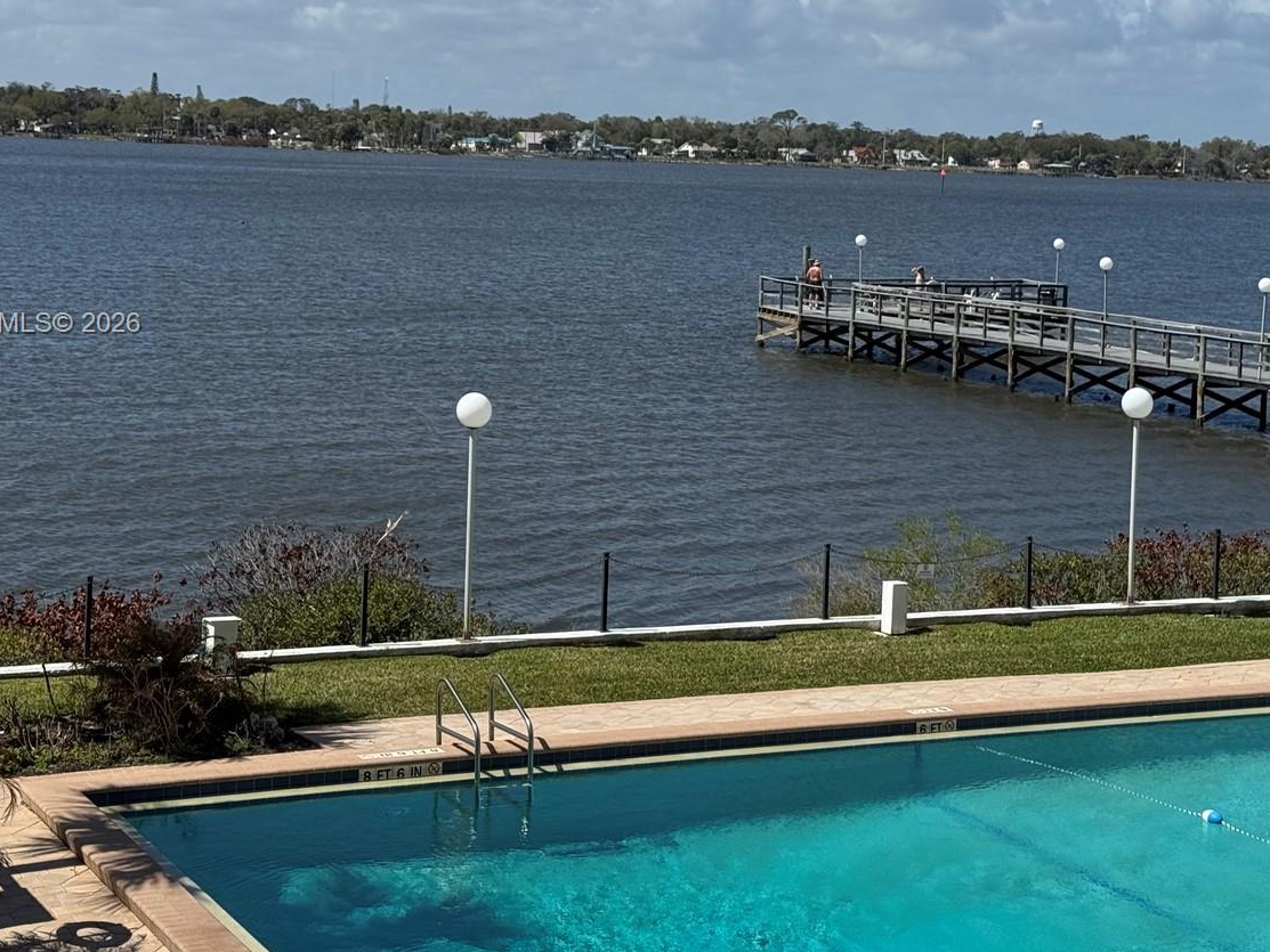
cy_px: 325
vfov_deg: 21.2
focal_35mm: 69
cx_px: 698
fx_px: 2532
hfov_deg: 28.1
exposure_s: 1/6410
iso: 64
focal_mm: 6.76
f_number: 1.78
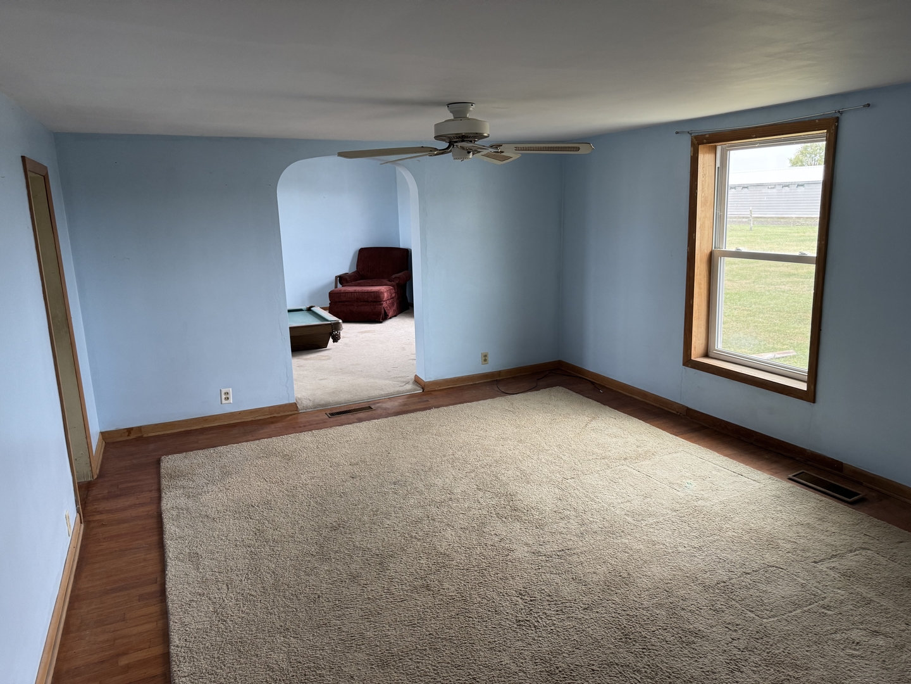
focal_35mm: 24
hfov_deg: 71.6
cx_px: 456
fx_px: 632
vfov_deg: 56.8
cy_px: 342
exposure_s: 1/101
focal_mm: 6.76
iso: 200
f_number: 1.78
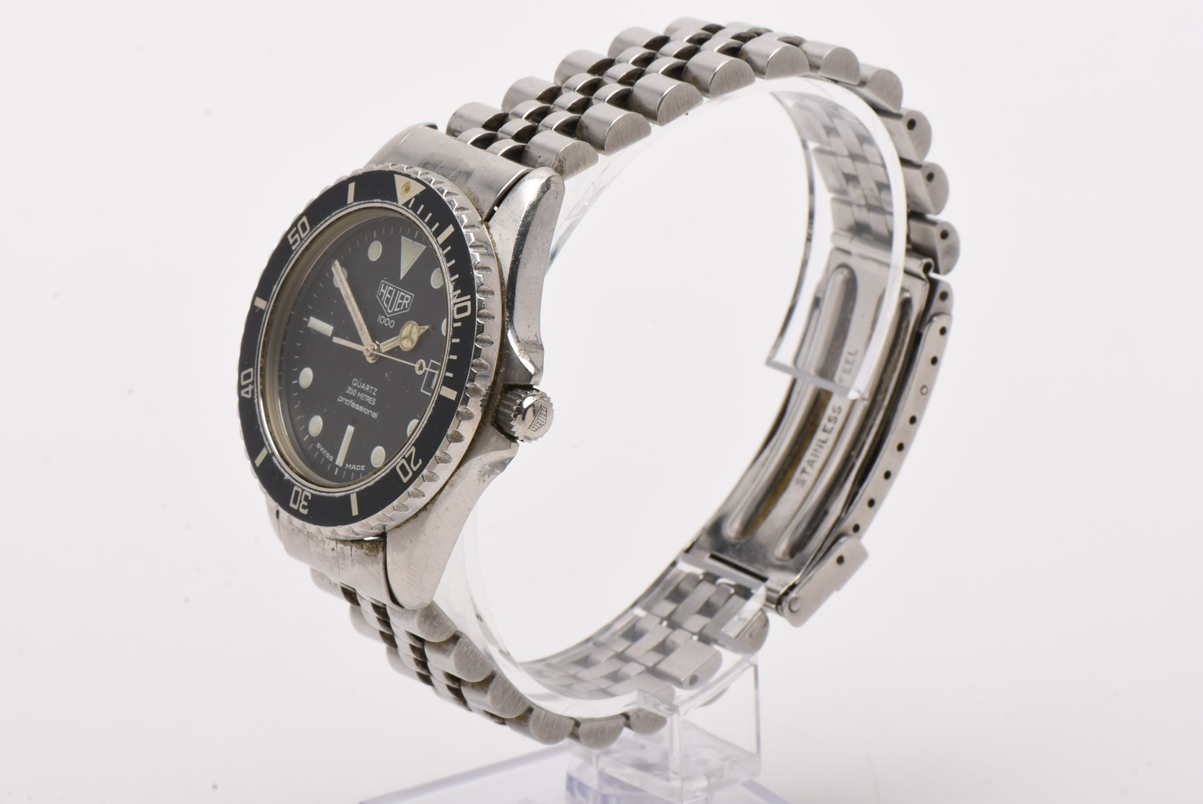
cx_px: 602
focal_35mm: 128
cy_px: 402
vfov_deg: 10.8
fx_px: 4264
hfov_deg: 16.1
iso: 100
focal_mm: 85
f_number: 20
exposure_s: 1/125
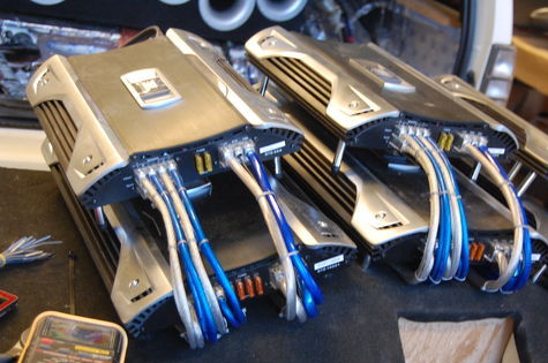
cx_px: 314
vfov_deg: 21.5
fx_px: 952
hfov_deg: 32.1
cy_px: 235
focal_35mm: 63
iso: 800
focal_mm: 31
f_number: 4.5
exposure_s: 1/13
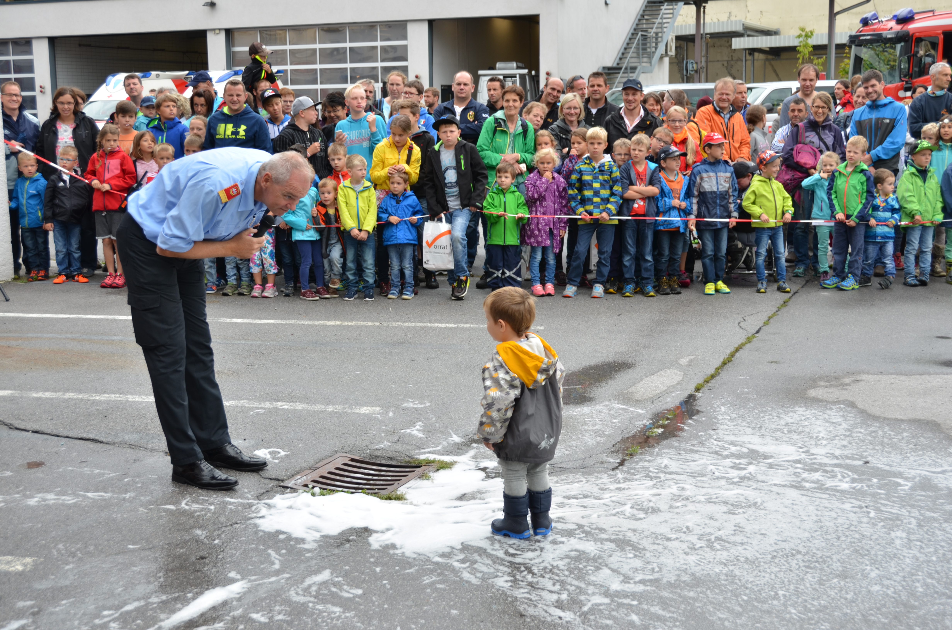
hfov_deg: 41.2
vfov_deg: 28.0
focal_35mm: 48
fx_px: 1267
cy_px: 315
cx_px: 476
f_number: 5.6
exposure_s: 1/125
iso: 100
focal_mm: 32
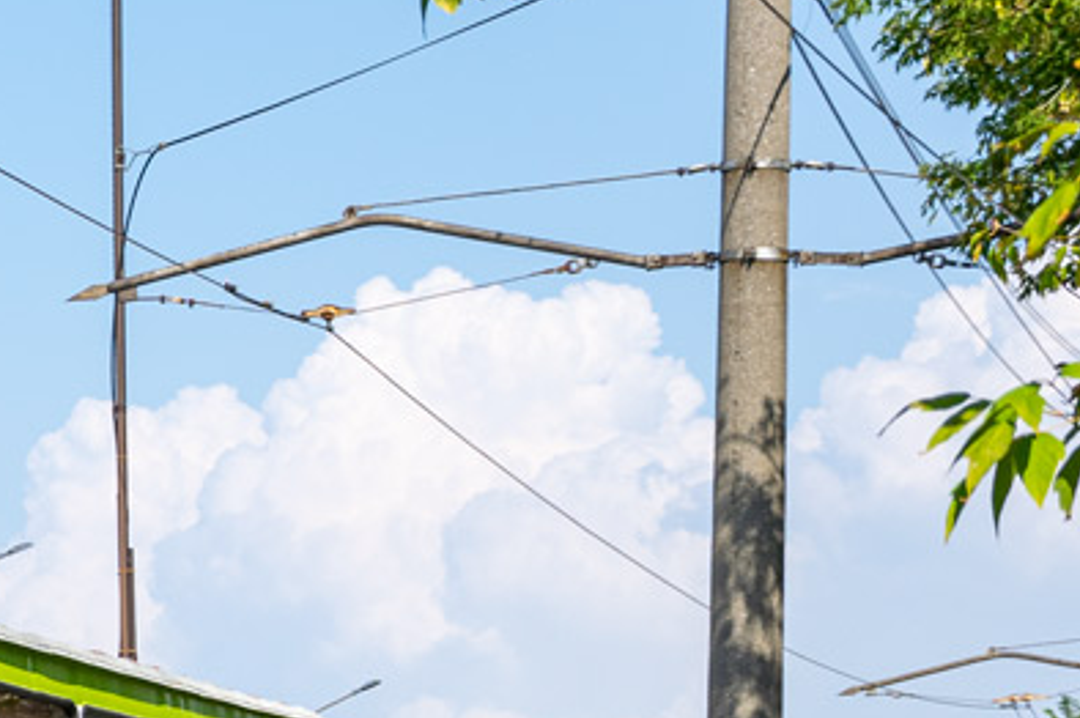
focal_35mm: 210
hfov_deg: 9.6
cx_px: -332
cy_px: 651
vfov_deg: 6.5
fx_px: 6295
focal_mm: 38
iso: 100
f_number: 6.3
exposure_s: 1/500
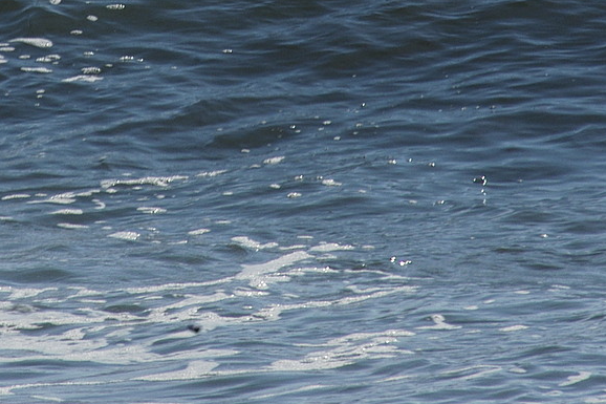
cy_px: -140
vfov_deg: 1.7
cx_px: 99
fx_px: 13967
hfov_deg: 2.5
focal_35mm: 830
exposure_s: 1/200
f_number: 14
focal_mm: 200
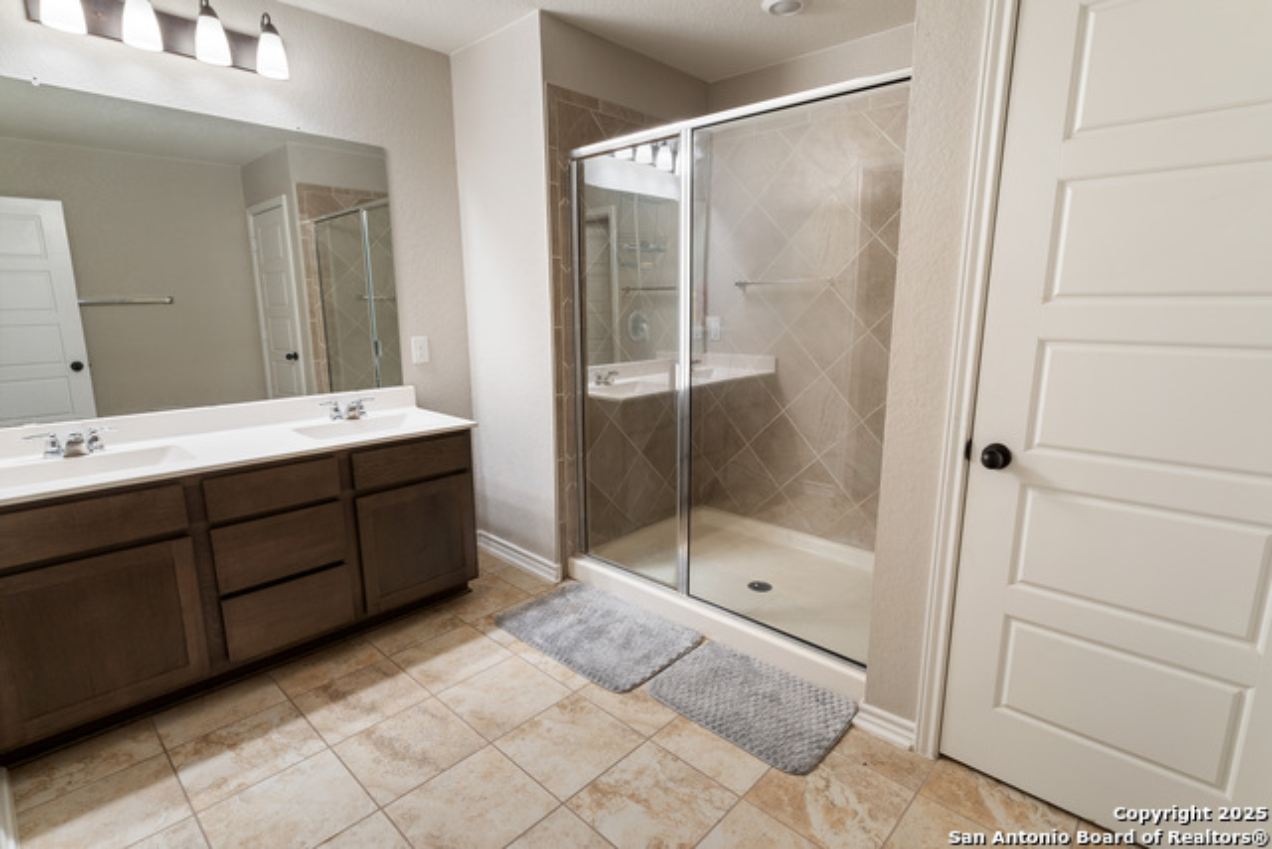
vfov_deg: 72.1
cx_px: 636
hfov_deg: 95.0
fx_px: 583
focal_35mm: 16
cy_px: 424
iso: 160
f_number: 10
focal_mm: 11
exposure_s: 5
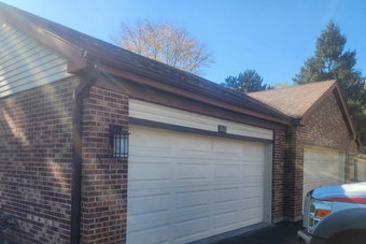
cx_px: 189
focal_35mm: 30
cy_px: 166
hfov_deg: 61.9
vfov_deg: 43.0
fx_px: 305
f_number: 1.8
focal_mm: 6.4
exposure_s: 1/348
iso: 12
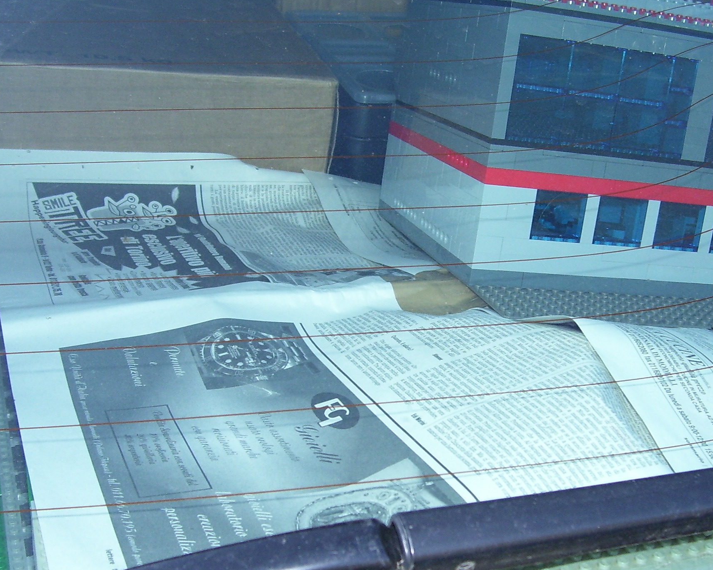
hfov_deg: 37.3
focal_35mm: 50
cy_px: 306
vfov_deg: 30.2
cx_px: 407
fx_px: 1055
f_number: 2.7
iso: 80
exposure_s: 1/350
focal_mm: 5.6
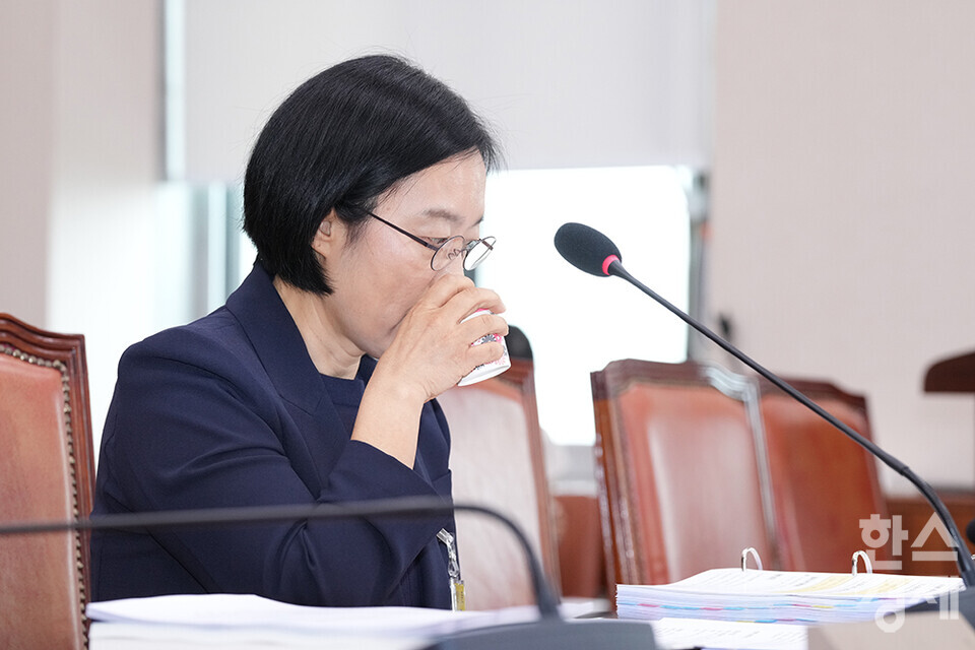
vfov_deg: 12.1
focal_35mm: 113
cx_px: 488
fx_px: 3060
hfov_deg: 18.1
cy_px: 325
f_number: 5
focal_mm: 113
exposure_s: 1/160
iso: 2500
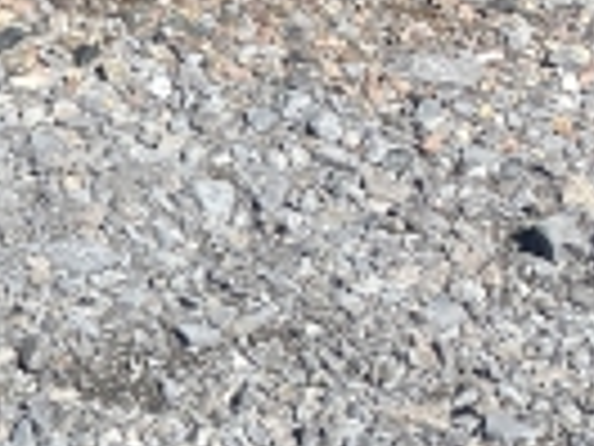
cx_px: -878
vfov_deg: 9.4
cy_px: 396
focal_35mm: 157
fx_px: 2694
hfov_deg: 10.6
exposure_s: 1/2625
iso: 32
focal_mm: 4.25
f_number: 1.8
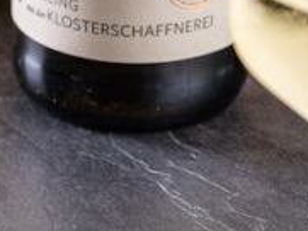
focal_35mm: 492
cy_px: -229
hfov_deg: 4.0
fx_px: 4381
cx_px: 46
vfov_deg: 3.0
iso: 250
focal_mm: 110
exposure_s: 1/125
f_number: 6.4
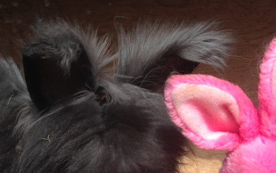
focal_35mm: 75
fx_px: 564
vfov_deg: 17.0
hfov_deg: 27.4
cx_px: 97
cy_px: 169
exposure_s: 1/471
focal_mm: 4.12
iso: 50
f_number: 2.4
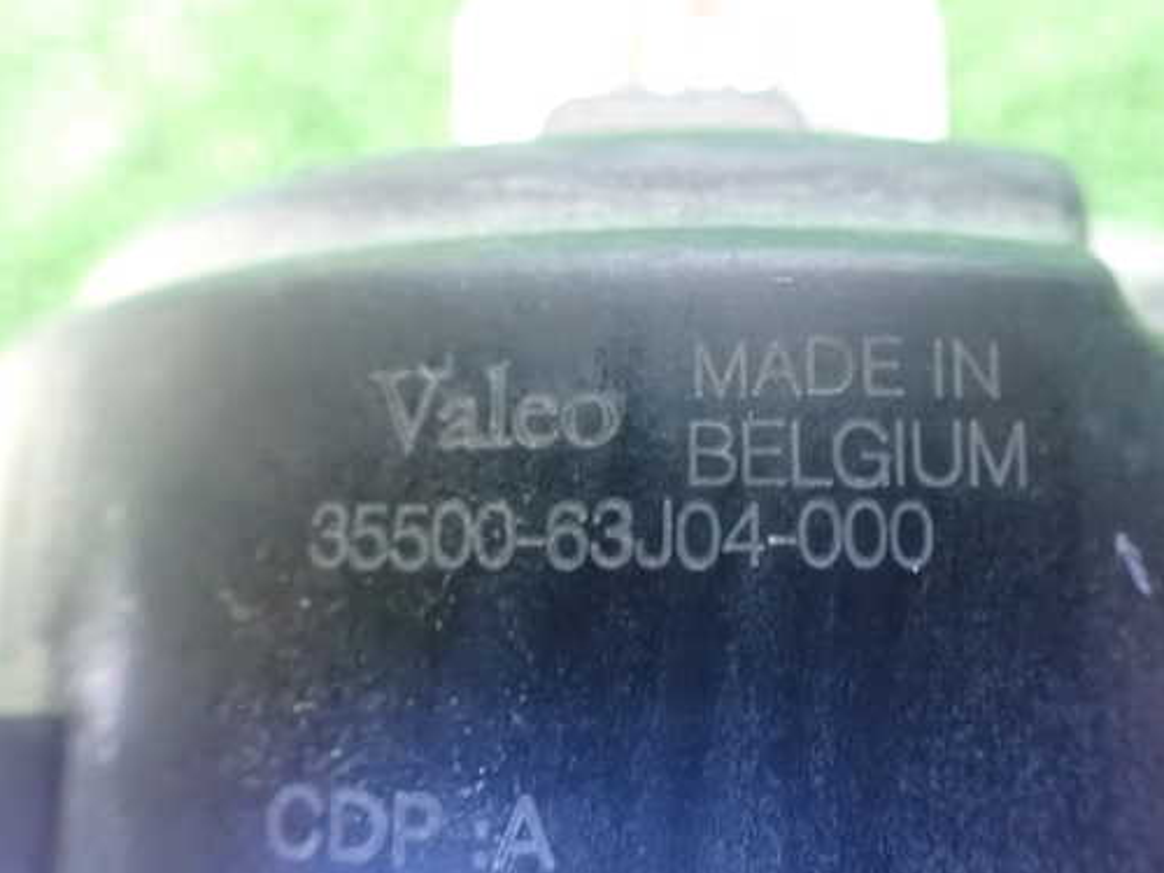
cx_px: 694
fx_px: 1211
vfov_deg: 39.7
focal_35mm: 36
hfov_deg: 51.0
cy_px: 428
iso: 1600
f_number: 2.3
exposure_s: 1/13
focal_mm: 5.4
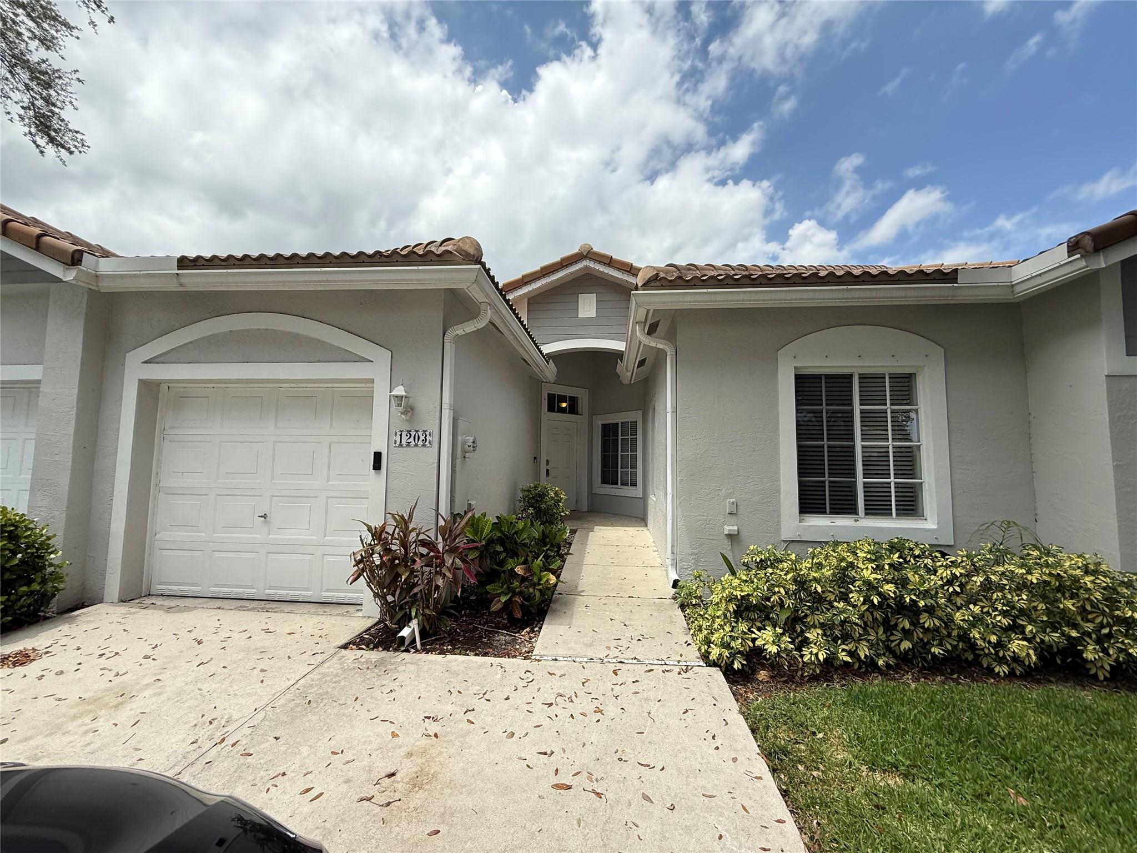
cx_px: 568
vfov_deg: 85.7
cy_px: 426
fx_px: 460
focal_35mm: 14
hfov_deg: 102.1
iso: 64
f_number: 2.2
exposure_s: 1/1017
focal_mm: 2.22
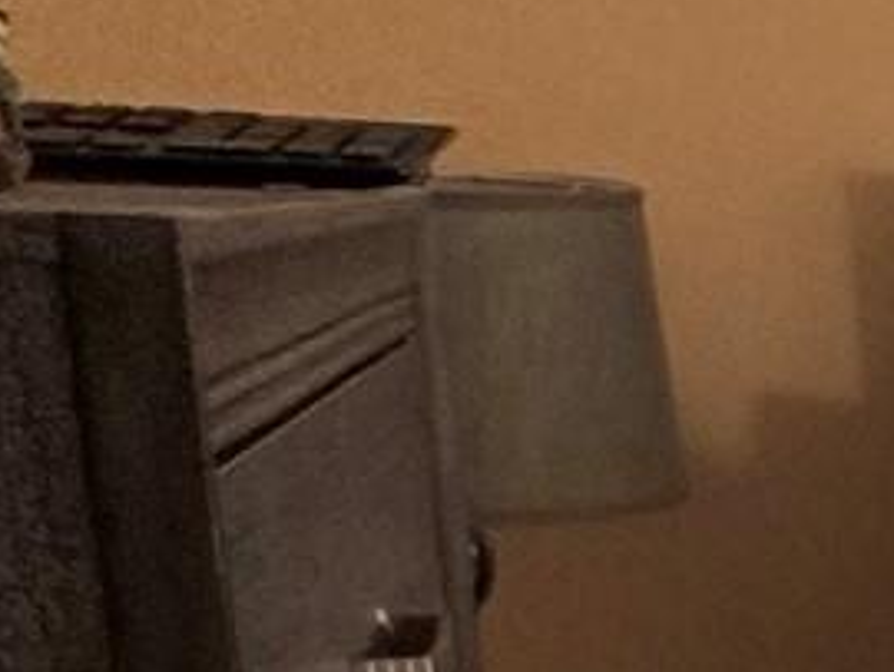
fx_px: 2740
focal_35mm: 106
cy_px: 742
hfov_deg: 10.5
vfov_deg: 13.7
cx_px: 2884
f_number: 2.2
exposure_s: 1/60
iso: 320
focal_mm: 2.22
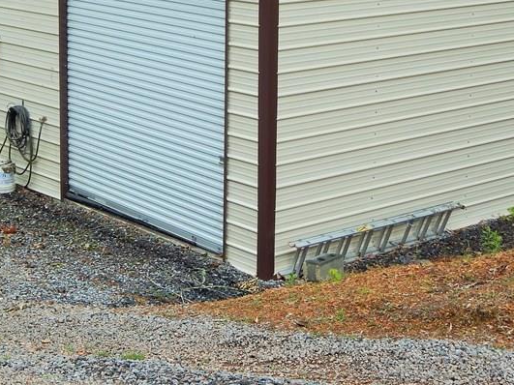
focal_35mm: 83
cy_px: 15
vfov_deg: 17.4
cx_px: 119
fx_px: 1232
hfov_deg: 23.3
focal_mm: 7.7
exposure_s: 1/320
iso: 125
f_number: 3.6
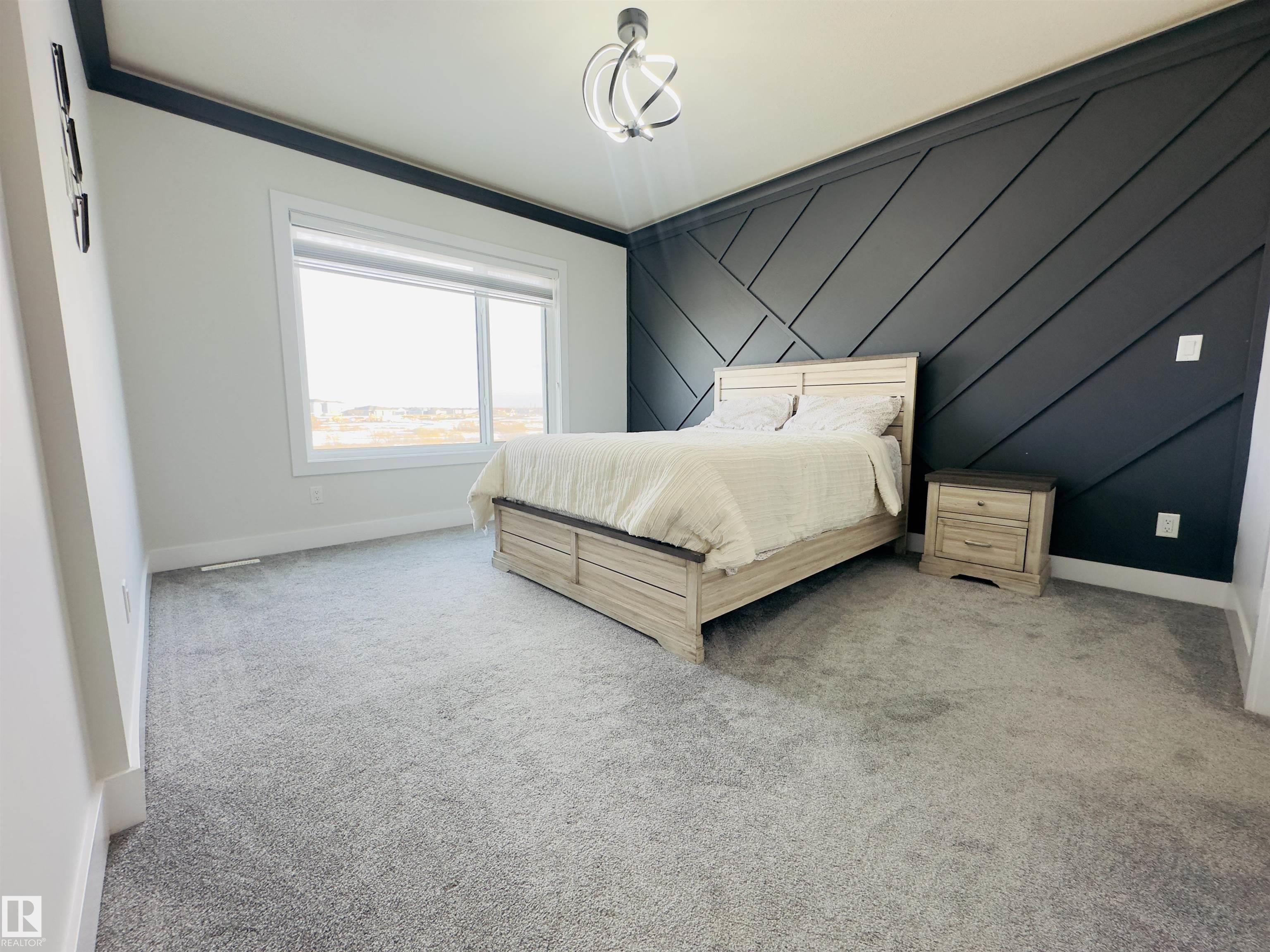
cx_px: 635
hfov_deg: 102.1
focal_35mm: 14
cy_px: 476
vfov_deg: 85.7
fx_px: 514
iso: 80
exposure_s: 1/120
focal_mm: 2.22
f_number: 2.2
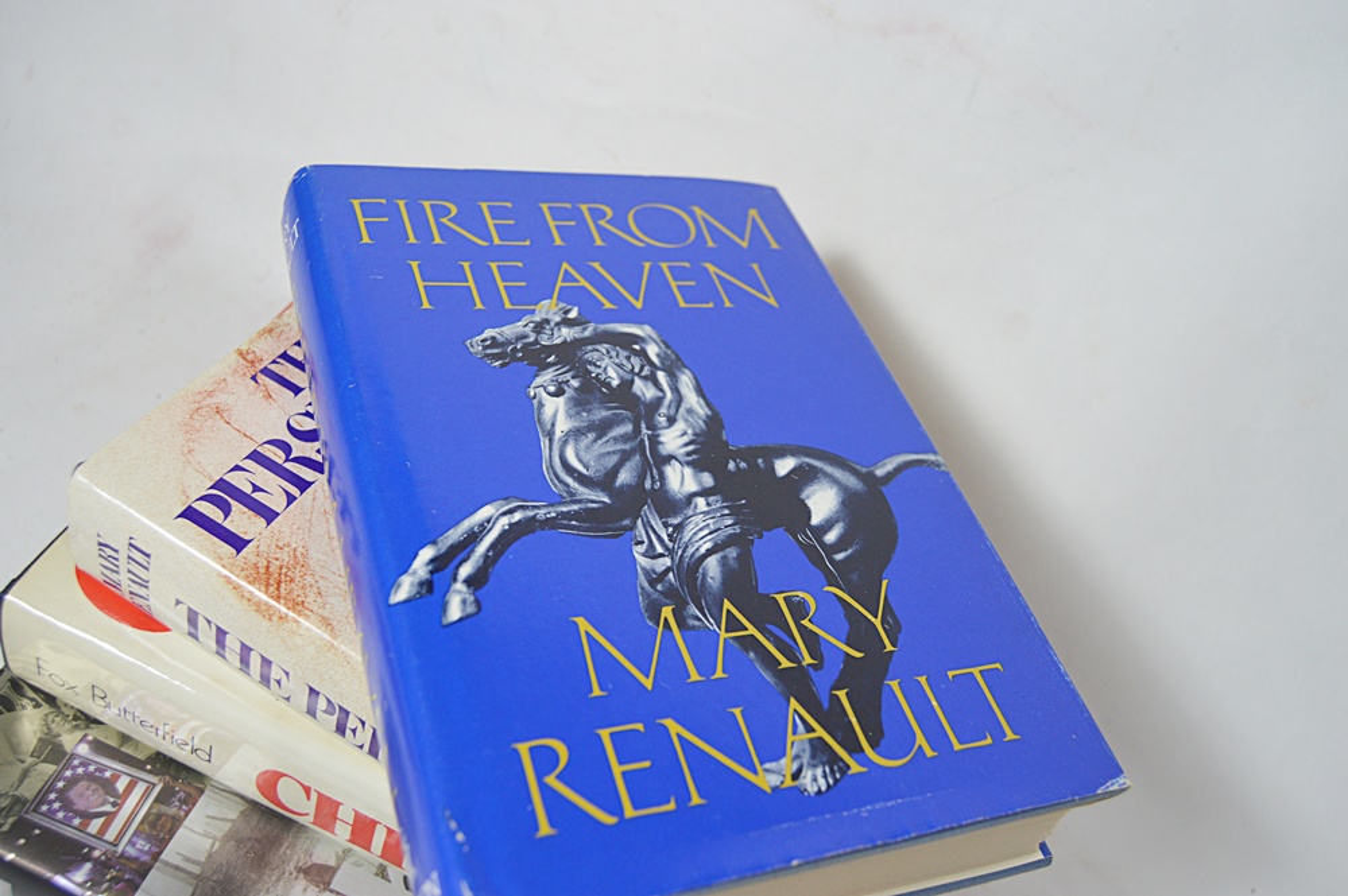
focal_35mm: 33
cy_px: 448
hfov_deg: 57.3
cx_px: 674
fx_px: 1235
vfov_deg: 39.9
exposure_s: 1/80
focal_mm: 22
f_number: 4.5
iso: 400
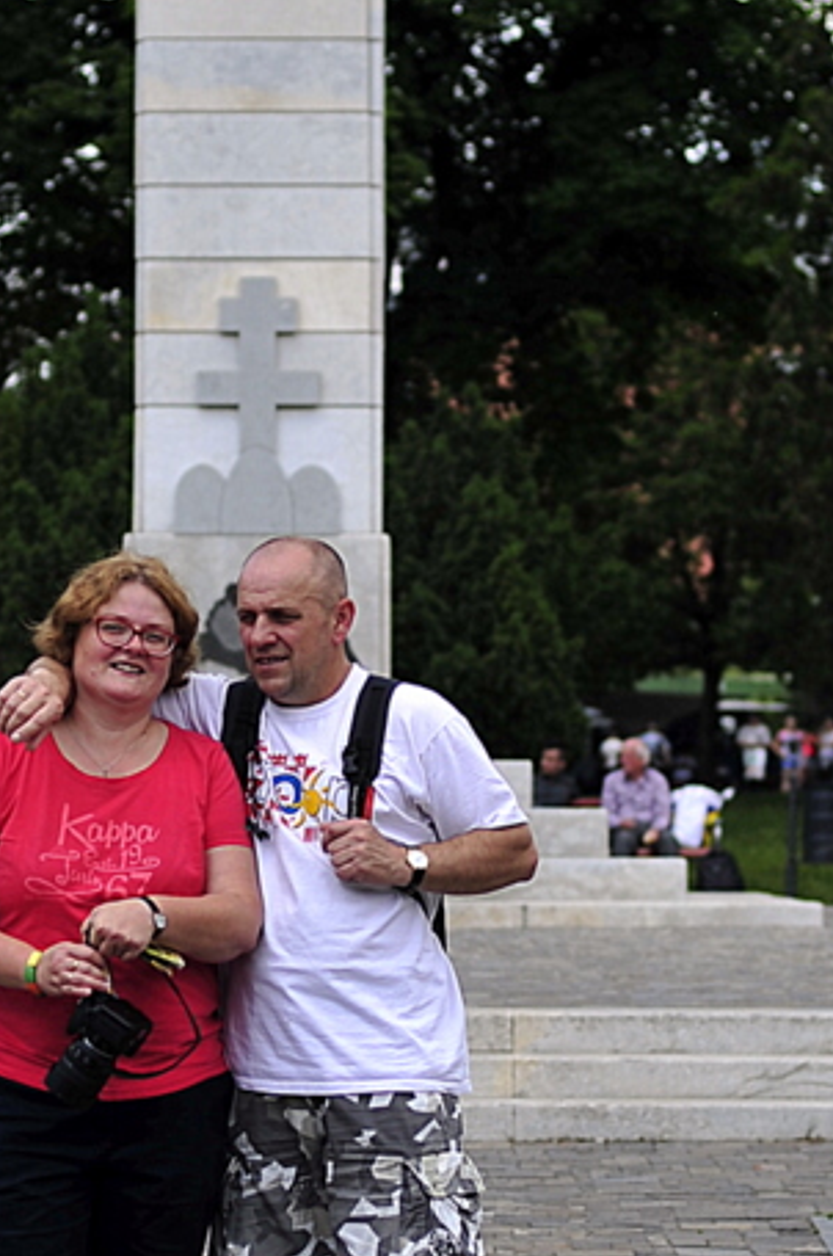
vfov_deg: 23.2
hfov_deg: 15.5
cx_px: 294
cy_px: 607
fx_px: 3063
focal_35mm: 88
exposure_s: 1/3200
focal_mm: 50
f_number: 2.2
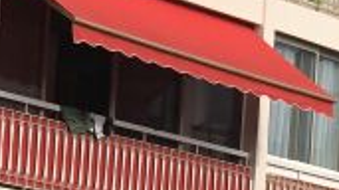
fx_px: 2857
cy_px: 338
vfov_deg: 3.8
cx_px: 442
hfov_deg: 6.7
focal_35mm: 318
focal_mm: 6
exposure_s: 1/1021
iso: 16
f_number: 2.4
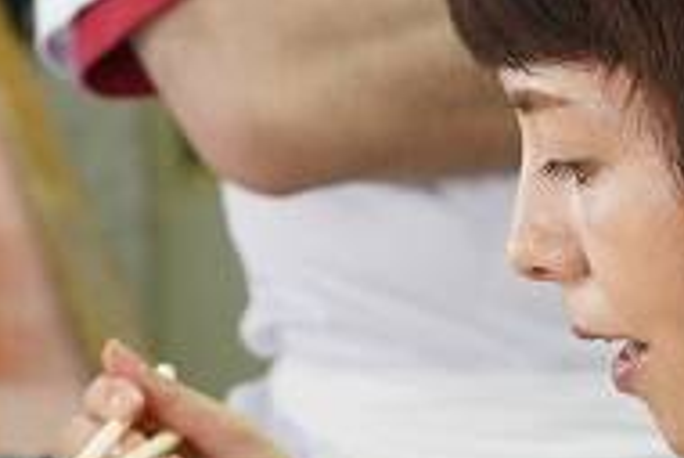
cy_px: 463
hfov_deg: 5.7
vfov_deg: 3.8
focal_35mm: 361
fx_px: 6864
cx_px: 288
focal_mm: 101
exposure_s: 1/125
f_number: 8
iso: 10000
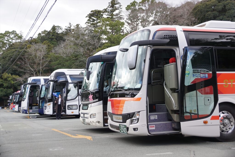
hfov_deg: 43.6
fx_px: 294
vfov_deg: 29.9
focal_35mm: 45
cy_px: 78
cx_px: 118
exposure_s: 1/100
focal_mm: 30
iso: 100
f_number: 5
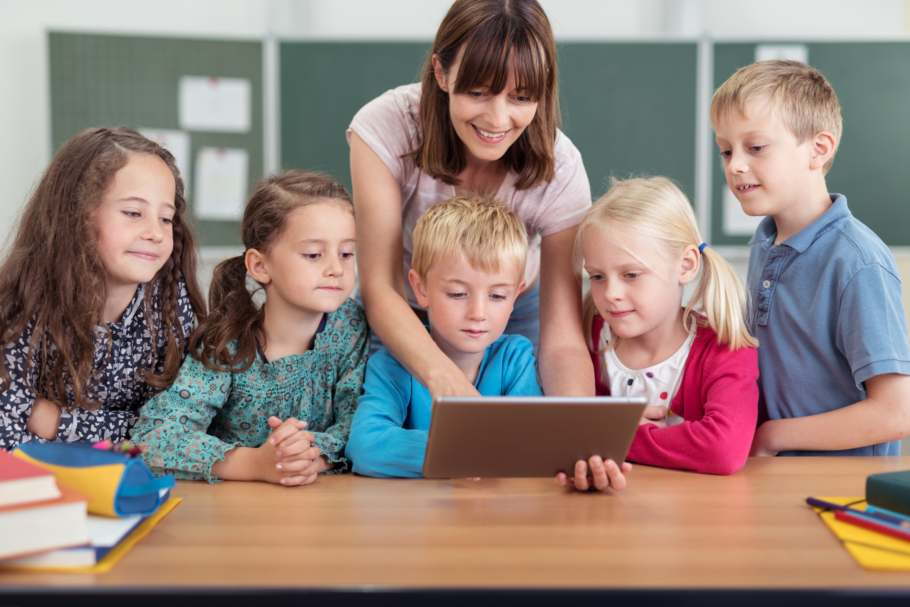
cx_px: 455
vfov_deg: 27.0
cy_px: 304
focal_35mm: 50
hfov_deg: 39.6
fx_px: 1264
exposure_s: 1/200
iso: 64
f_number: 2.2
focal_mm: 50
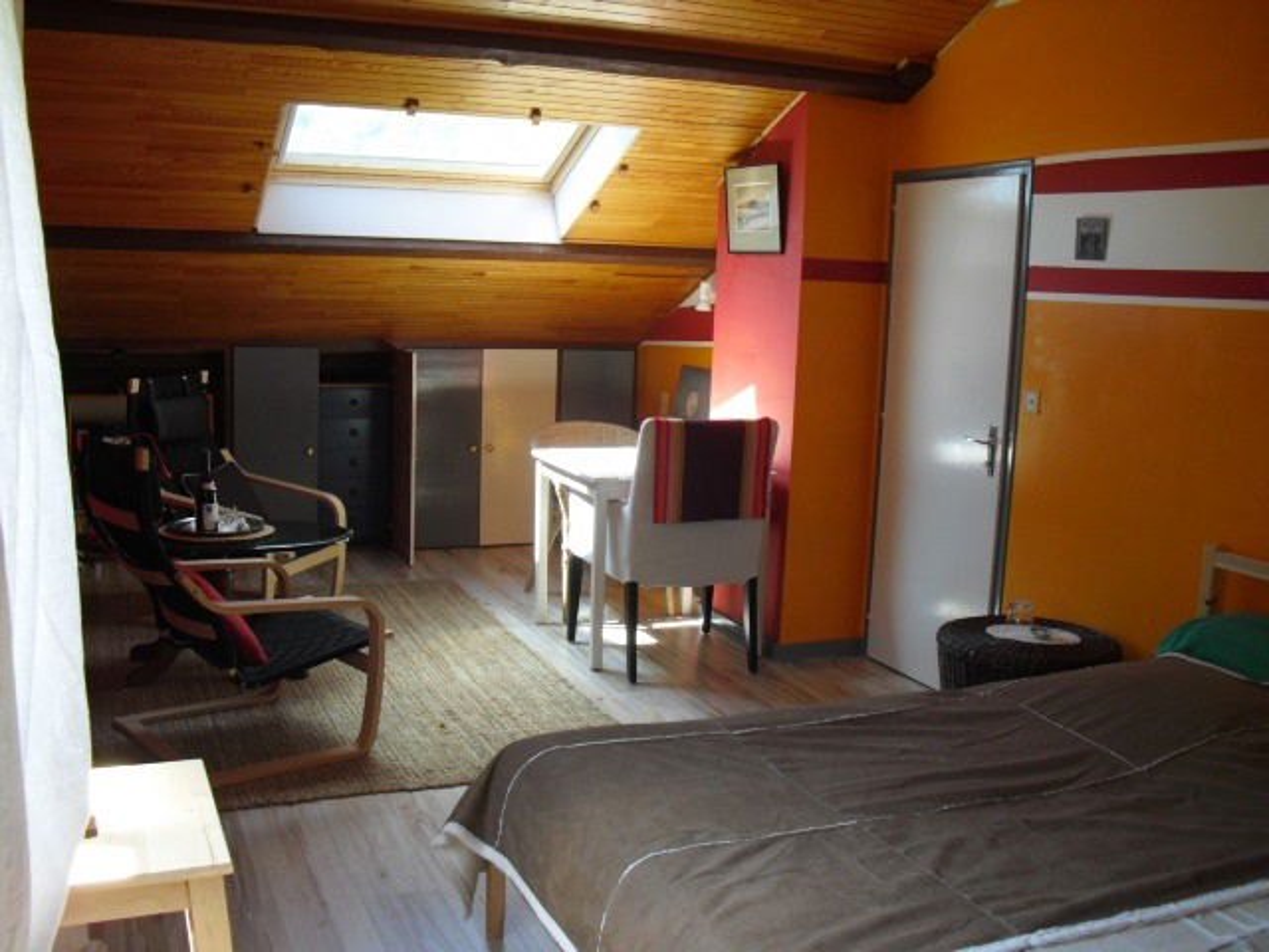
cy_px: 476
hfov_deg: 51.4
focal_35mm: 36
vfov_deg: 39.7
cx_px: 634
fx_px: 1320
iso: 200
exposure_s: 1/80
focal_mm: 6.3
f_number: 3.1
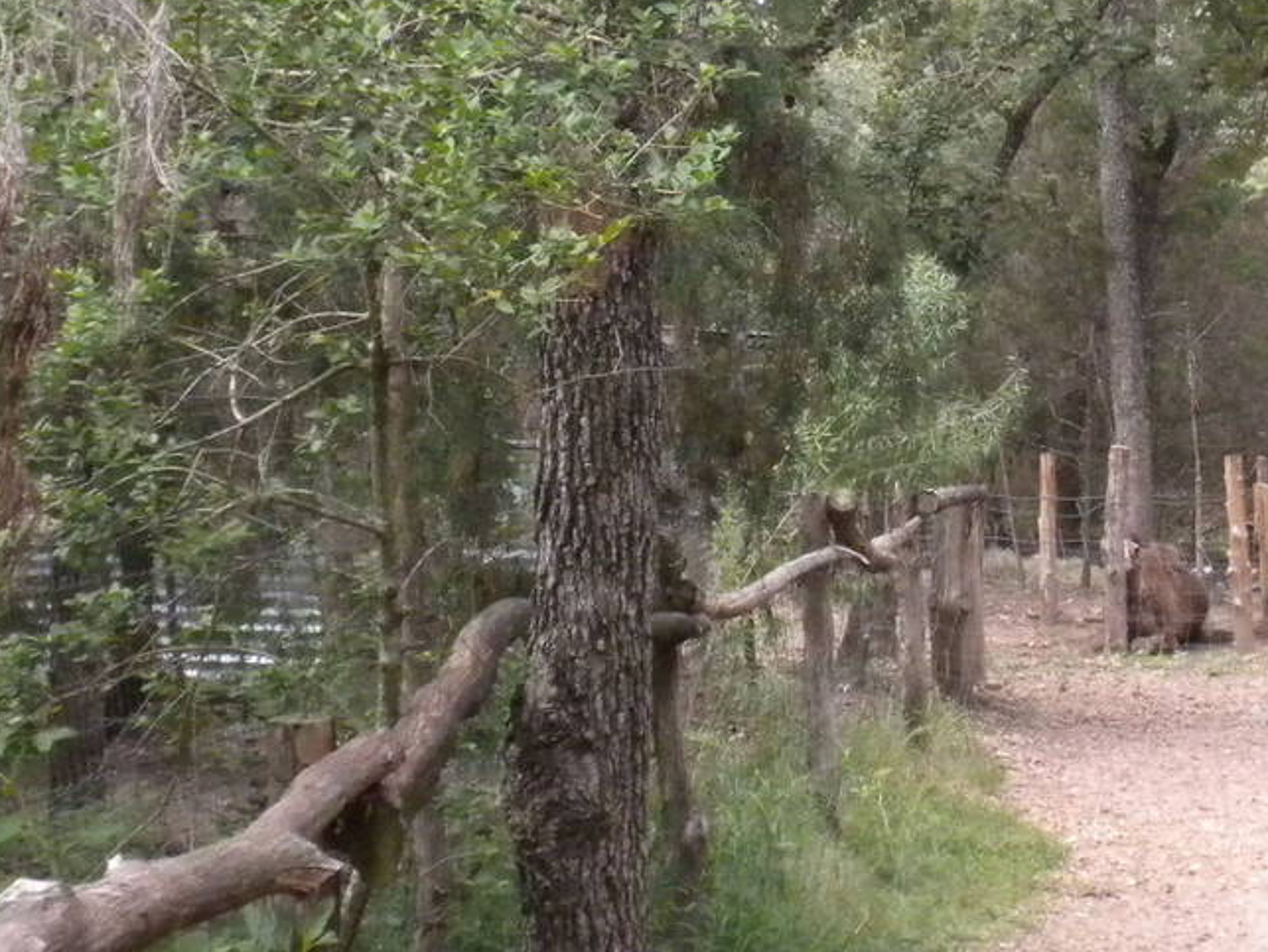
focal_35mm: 92
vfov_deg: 16.1
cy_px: 447
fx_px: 3372
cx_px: 1063
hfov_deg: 21.0
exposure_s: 1/383
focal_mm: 6.6
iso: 400
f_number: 3.5
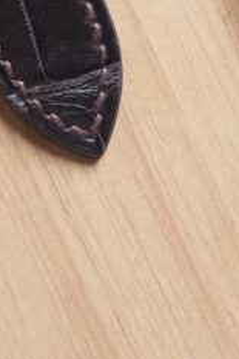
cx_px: -216
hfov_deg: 3.6
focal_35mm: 377
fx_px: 3760
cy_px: -237
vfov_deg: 5.4
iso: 1600
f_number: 5.6
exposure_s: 1/180
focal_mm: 60
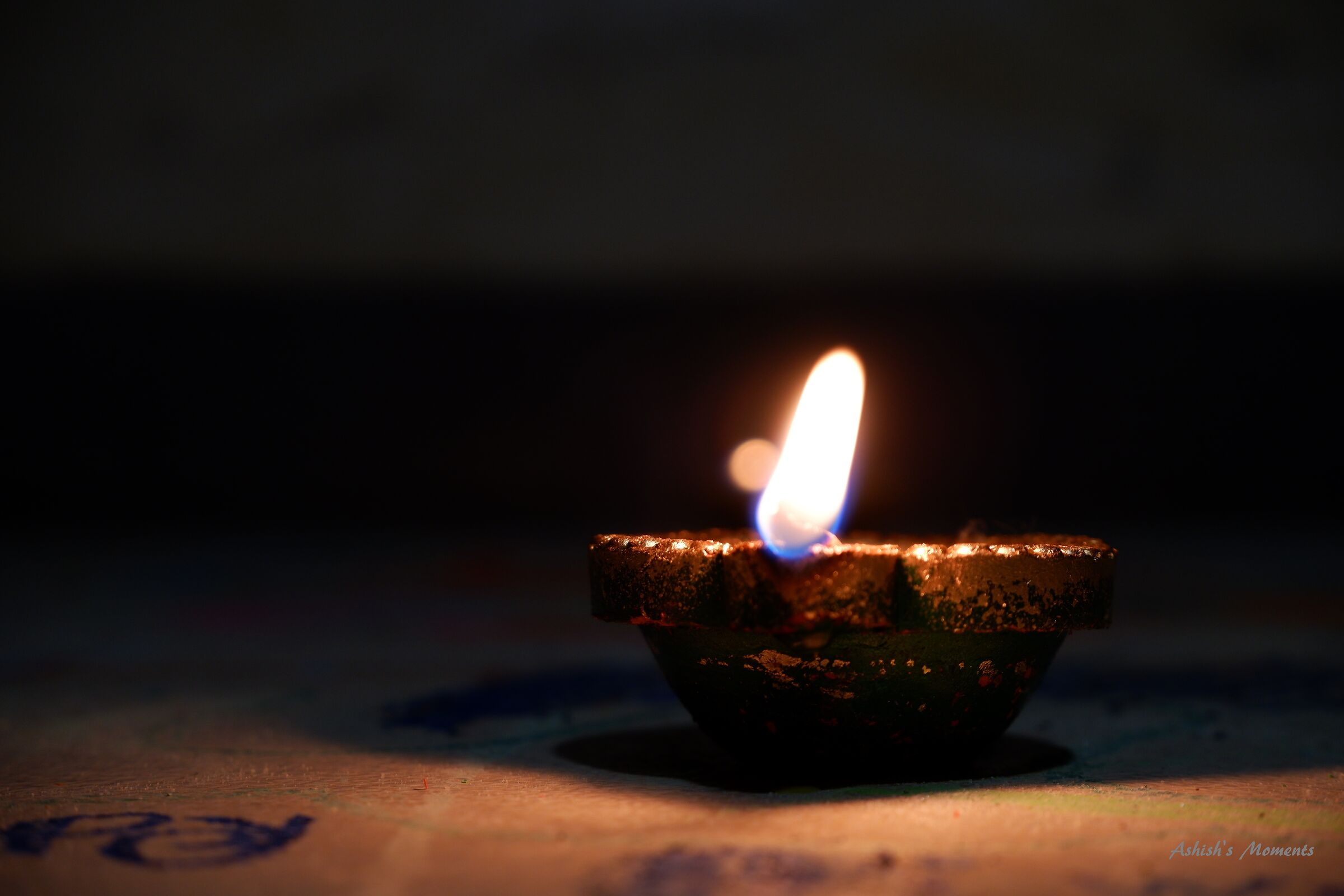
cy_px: 448
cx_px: 672
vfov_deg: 20.0
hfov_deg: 29.7
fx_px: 2538
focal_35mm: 68
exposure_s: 1/8
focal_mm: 45
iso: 320
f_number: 5.6
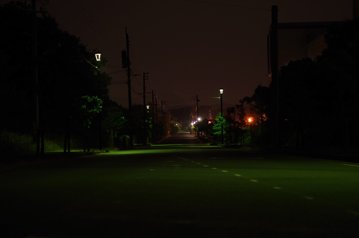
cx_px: 180
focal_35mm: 105
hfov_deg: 19.5
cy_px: 119
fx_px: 1045
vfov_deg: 13.0
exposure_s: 2.5
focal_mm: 70
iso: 100
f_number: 2.4
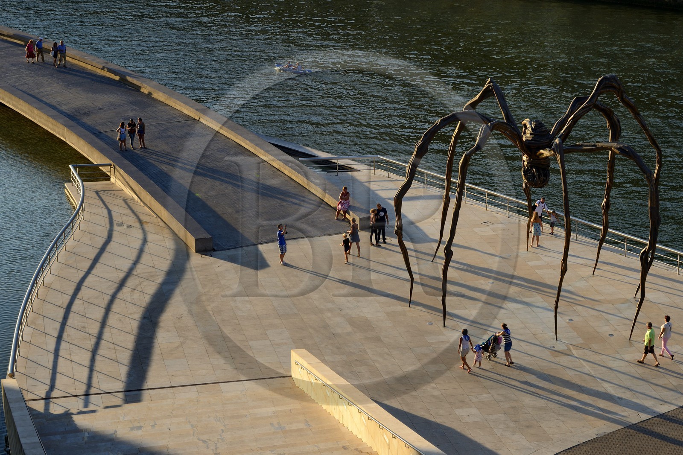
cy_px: 228
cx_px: 342
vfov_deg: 19.4
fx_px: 1328
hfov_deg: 28.8
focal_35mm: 70
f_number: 7.1
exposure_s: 1/200
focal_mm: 70
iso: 200
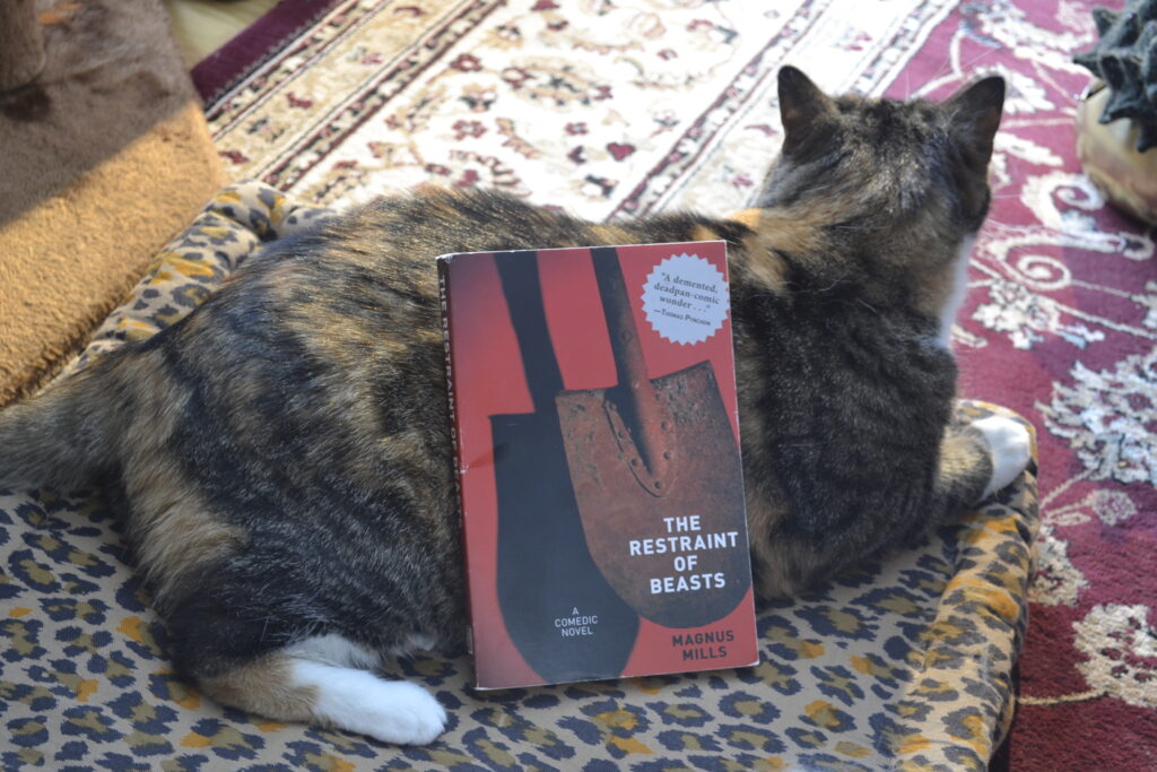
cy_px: 386
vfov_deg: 21.6
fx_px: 2025
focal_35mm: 63
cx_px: 578
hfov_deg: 31.9
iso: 400
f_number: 5.3
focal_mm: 42
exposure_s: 1/1.6
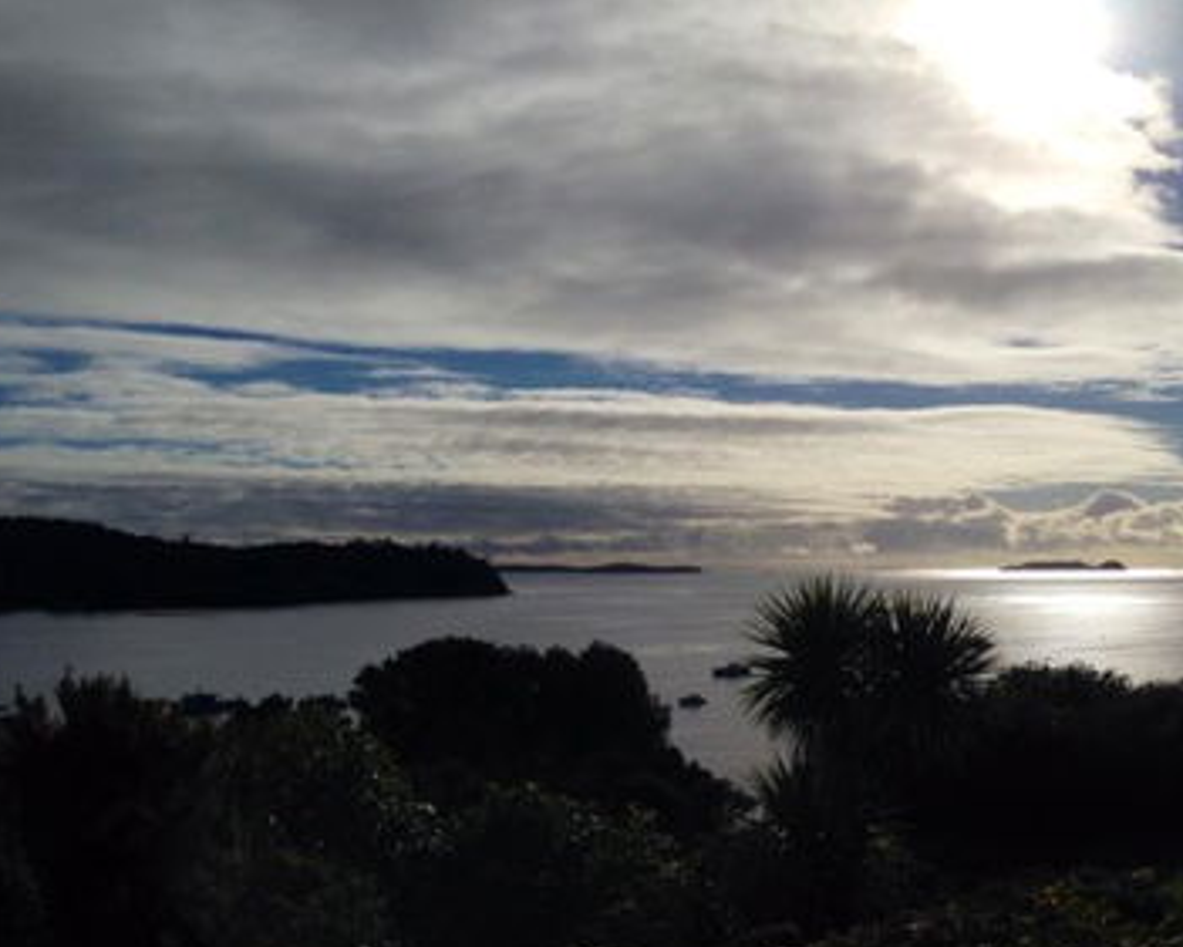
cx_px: 755
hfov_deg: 41.6
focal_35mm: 44
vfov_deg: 34.2
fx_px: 1541
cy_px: 495
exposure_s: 1/13699
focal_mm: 4.12
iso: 50
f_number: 2.4
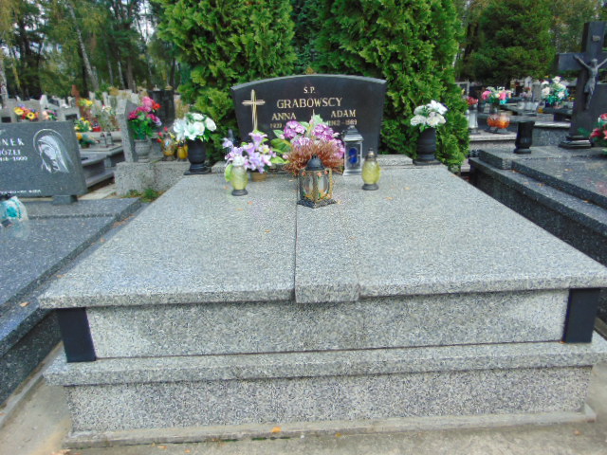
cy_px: 228
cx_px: 304
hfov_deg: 69.4
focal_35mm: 25
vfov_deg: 54.9
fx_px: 438
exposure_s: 1/500
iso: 80
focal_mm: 4.5
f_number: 3
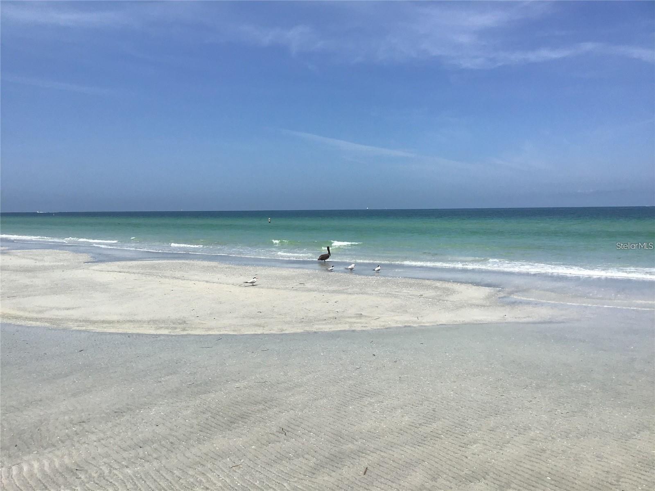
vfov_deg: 45.4
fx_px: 587
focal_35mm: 31
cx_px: 328
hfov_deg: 58.4
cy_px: 246
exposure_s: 1/3135
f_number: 2.4
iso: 25
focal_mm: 3.3
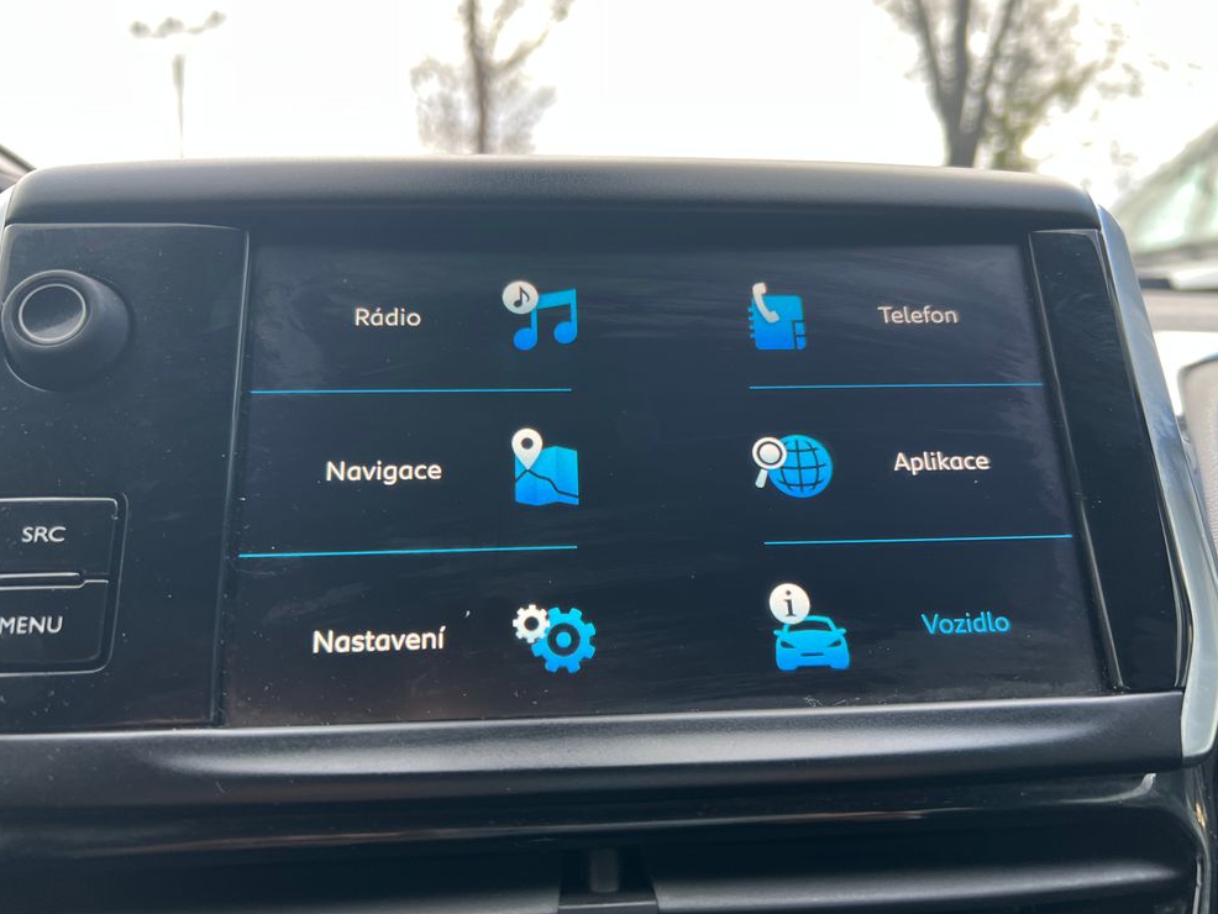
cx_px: 598
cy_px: 461
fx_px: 950
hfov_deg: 65.3
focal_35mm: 27
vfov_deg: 51.4
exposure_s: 1/121
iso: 80
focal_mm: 5.7
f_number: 1.5
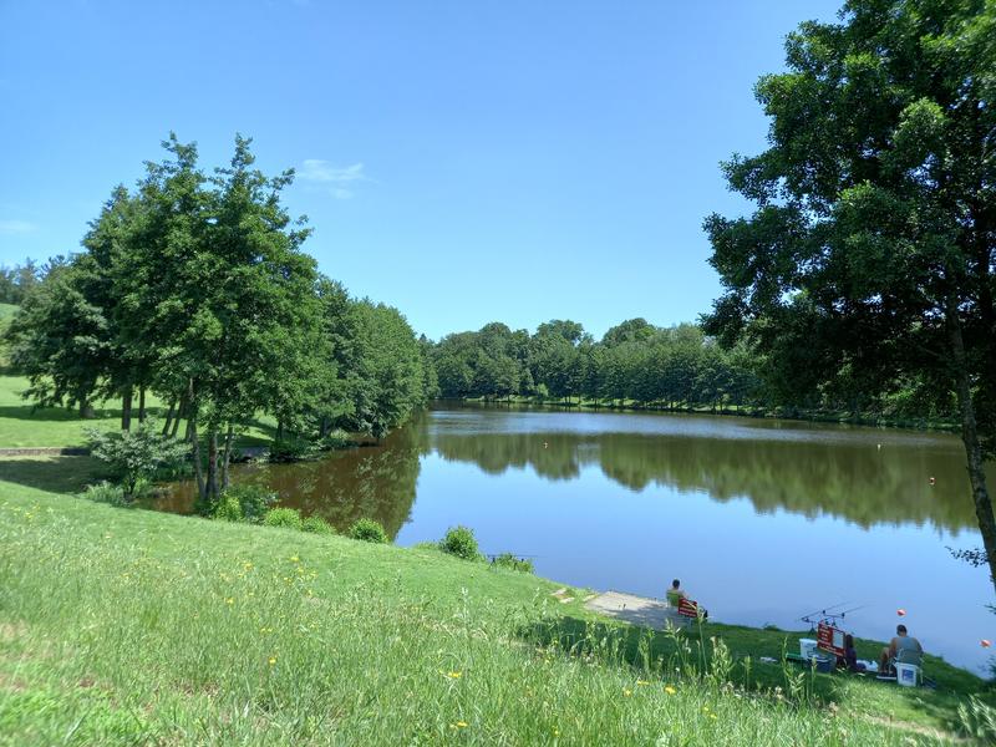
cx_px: 498
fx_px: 719
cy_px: 374
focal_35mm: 25
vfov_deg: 54.9
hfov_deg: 69.4
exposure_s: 1/456
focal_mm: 4.6
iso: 25
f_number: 2
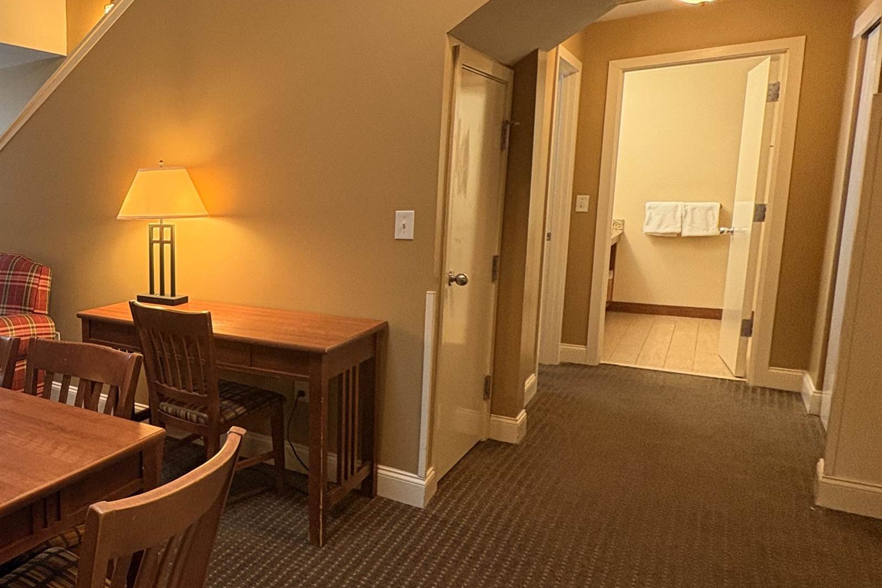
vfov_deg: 46.4
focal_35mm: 28
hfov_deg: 55.2
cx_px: 62
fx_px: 686
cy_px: 278
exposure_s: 1/60
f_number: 2.2
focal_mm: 2.22
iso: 320
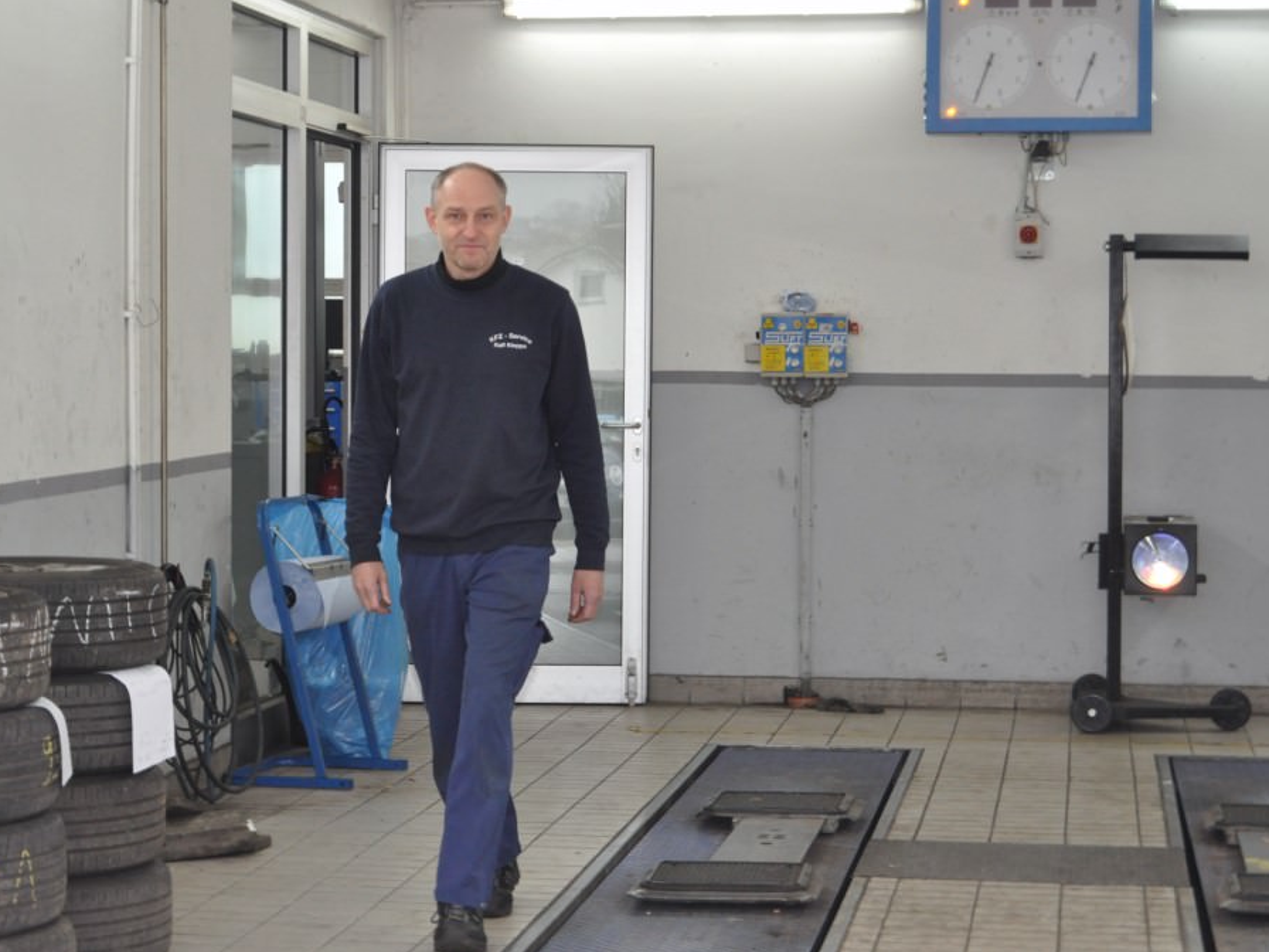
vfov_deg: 16.3
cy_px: 476
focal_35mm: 91
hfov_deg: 21.6
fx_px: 3319
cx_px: 551
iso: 1400
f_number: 5.6
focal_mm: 55
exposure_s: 1/60
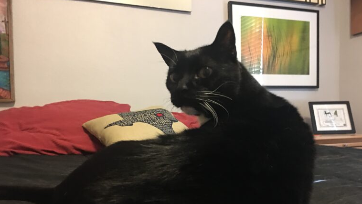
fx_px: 307
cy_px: 134
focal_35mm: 32
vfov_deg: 36.4
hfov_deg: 61.0
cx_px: 181
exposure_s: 1/4
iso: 80
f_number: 2.2
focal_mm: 4.15
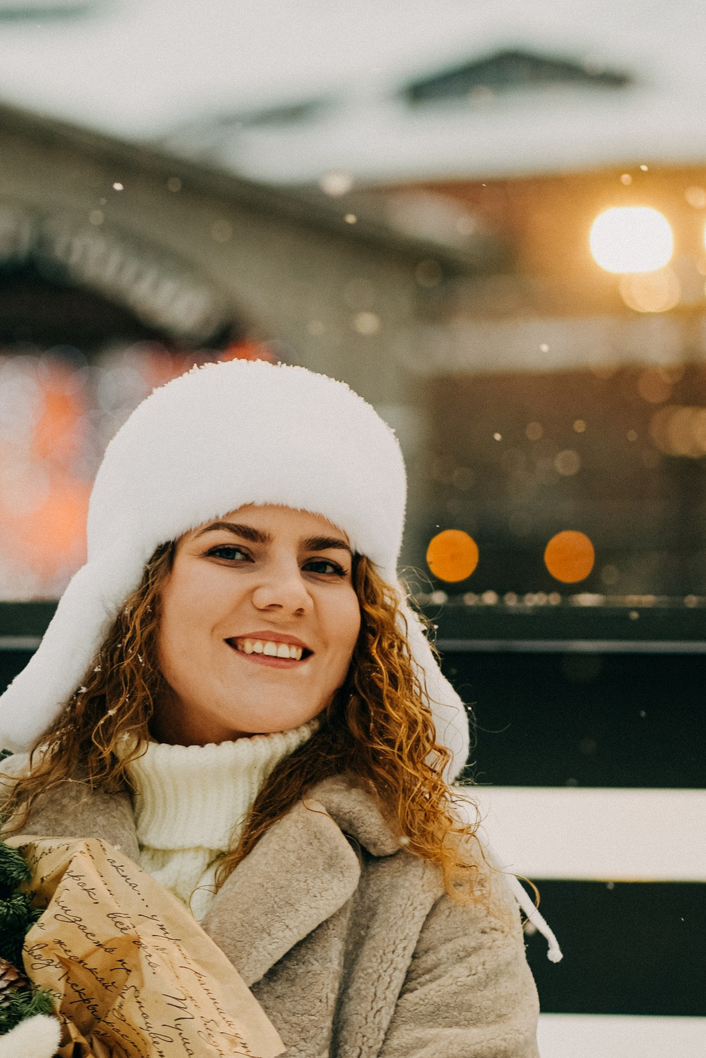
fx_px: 5471
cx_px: 165
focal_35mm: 186
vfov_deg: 11.1
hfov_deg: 7.4
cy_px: 618
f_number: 2.2
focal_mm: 85
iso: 160
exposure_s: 1/500
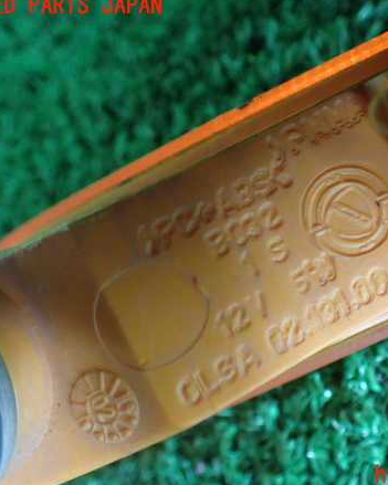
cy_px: 241
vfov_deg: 45.8
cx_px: 293
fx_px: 574
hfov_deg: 36.4
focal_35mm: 40
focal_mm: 5.4
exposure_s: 1/50
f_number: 2.3
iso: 800
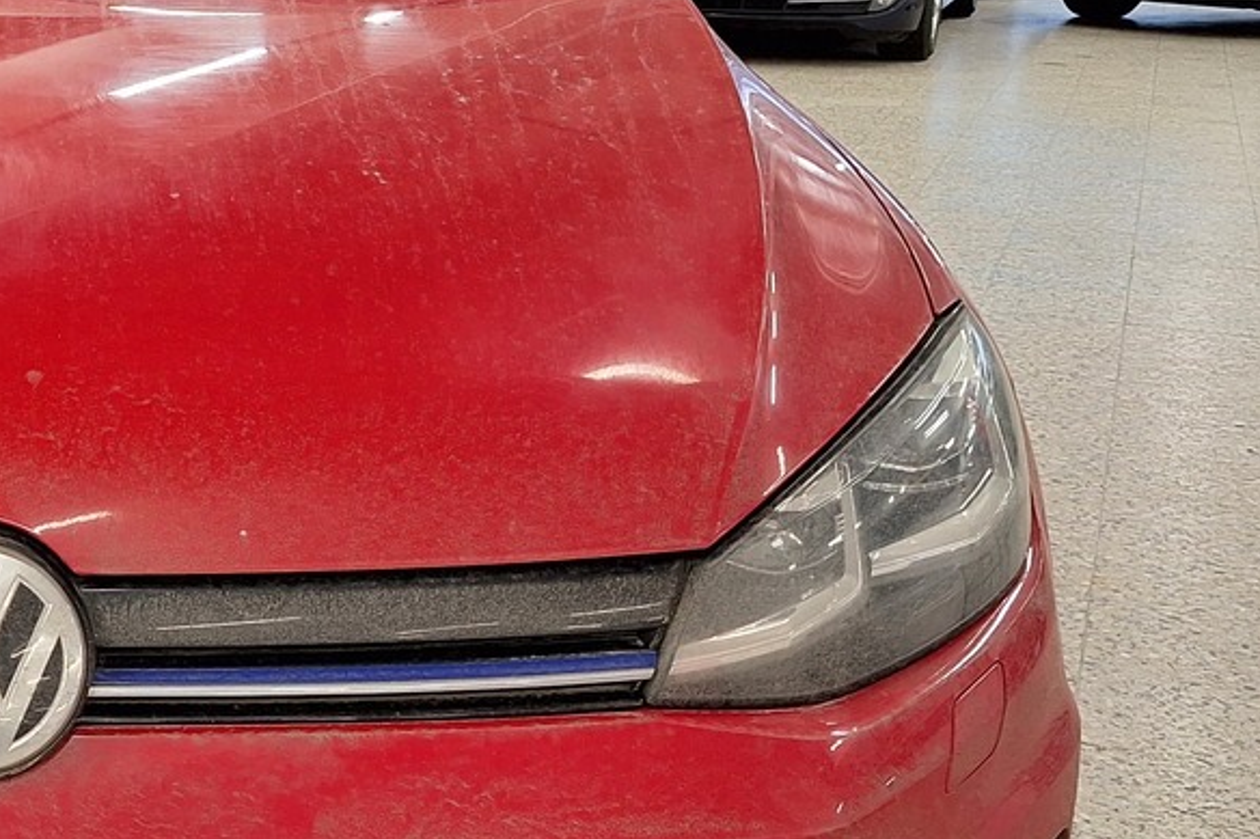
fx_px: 2064
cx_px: -41
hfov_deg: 31.1
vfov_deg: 23.0
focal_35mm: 59
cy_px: 418
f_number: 1.8
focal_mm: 5.54
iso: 80
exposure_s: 1/50
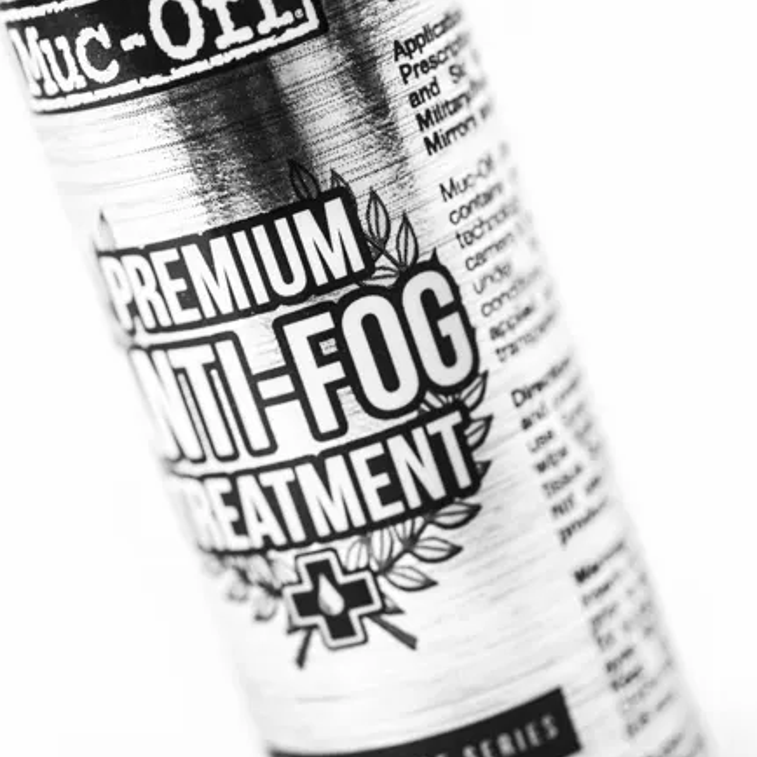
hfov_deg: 18.5
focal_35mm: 94
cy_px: 332
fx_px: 2326
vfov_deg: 18.5
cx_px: 281
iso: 100
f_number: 7.1
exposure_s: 1/125
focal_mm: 60
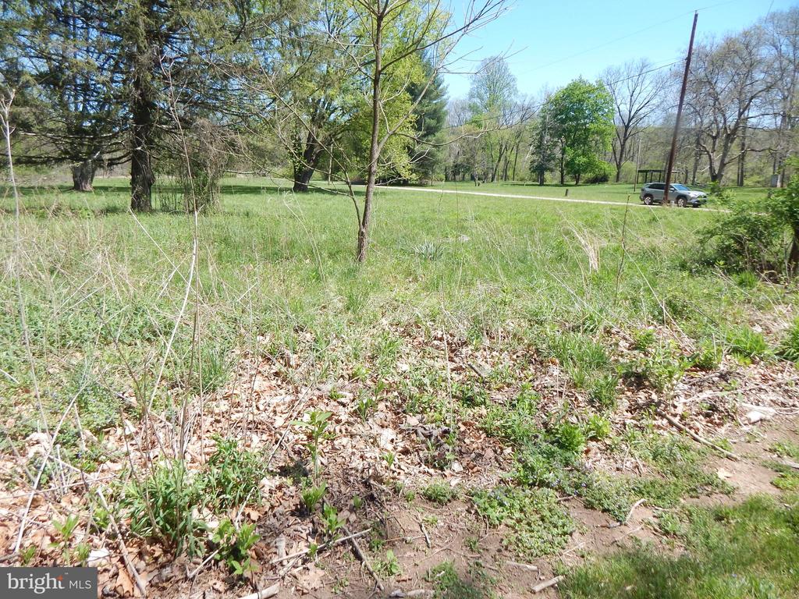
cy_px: 300
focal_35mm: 22
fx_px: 508
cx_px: 400
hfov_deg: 76.4
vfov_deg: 61.1
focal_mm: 4
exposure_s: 1/800
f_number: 3
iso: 125
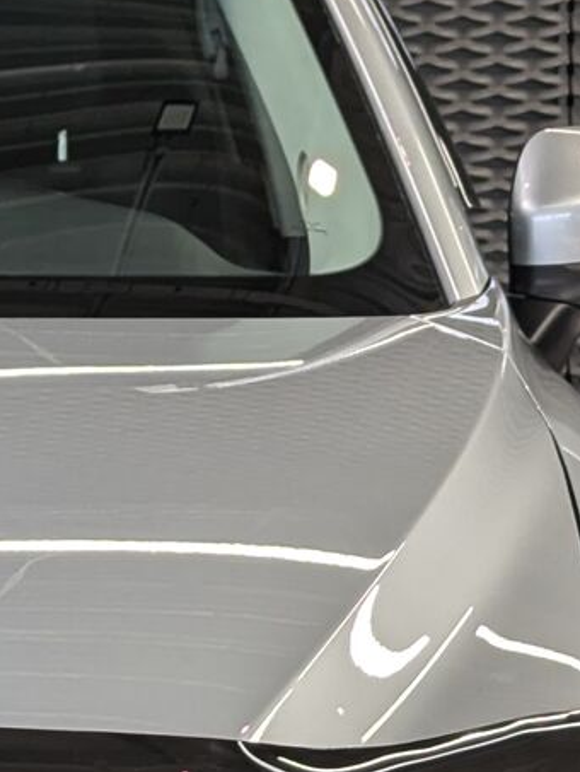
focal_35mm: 204
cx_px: 426
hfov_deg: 7.3
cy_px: 741
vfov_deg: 9.6
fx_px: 4549
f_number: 1.85
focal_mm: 6.81
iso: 42
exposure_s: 1/181
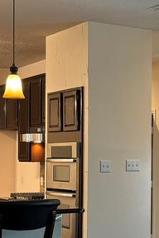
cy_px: 157
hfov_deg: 14.0
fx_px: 636
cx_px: 167
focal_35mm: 96
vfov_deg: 21.2
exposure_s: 1/60
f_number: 1.6
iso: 125
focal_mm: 5.96
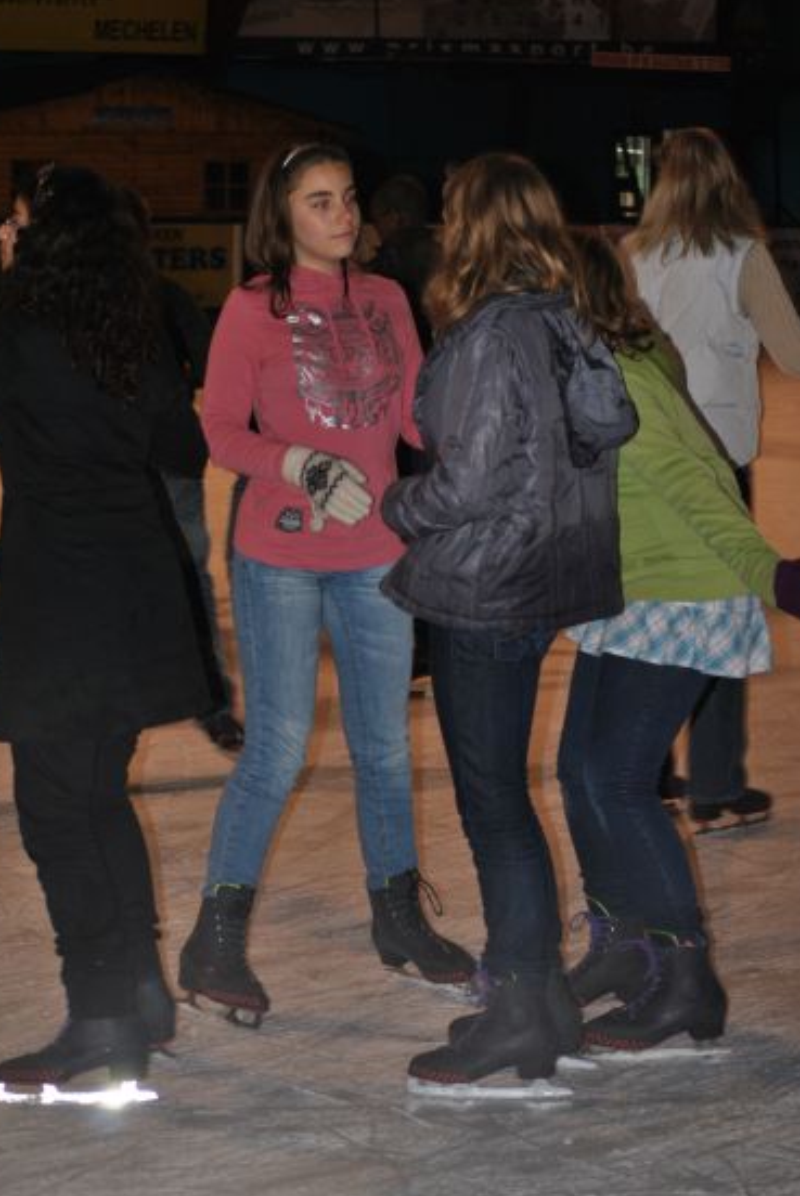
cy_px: 607
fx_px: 3180
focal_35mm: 96
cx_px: 362
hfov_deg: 14.3
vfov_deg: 21.3
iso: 200
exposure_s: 1/60
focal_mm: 55
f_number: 4.2
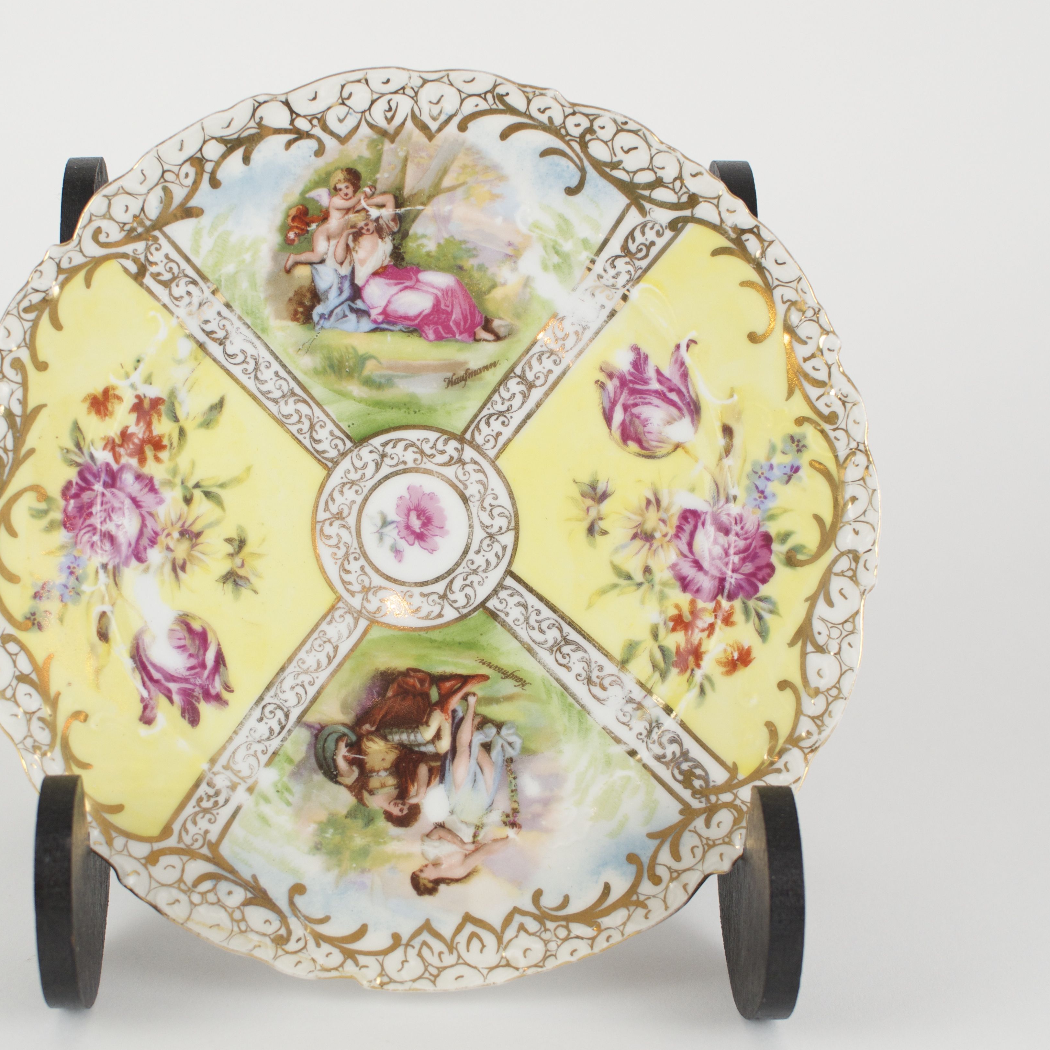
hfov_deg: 25.4
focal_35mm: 68
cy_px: 526
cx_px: 412
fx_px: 2321
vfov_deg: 25.5
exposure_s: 1/125
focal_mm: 35
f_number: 4
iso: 640
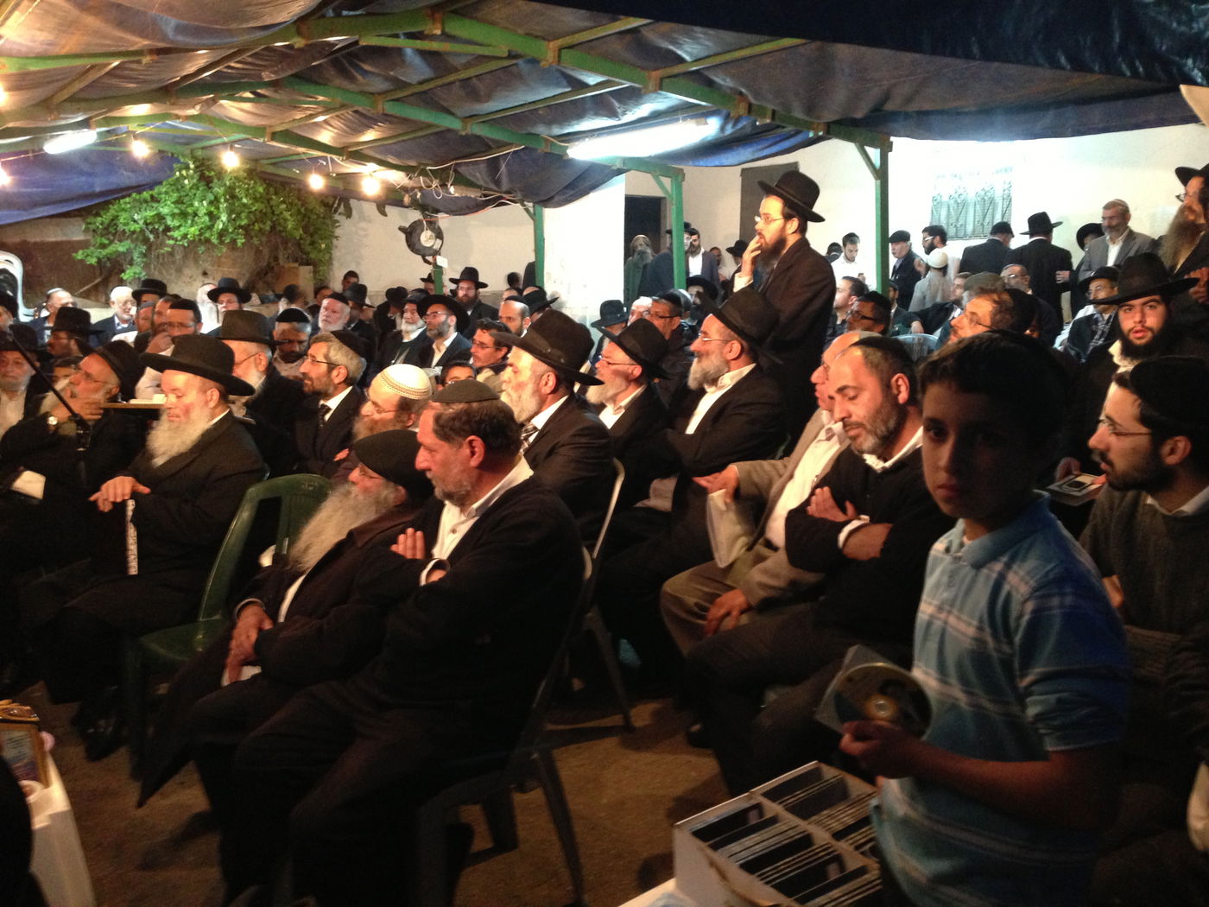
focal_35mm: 33
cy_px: 454
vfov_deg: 42.9
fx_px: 1153
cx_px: 604
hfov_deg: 55.4
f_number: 2.4
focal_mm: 4.13
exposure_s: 1/17
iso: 400
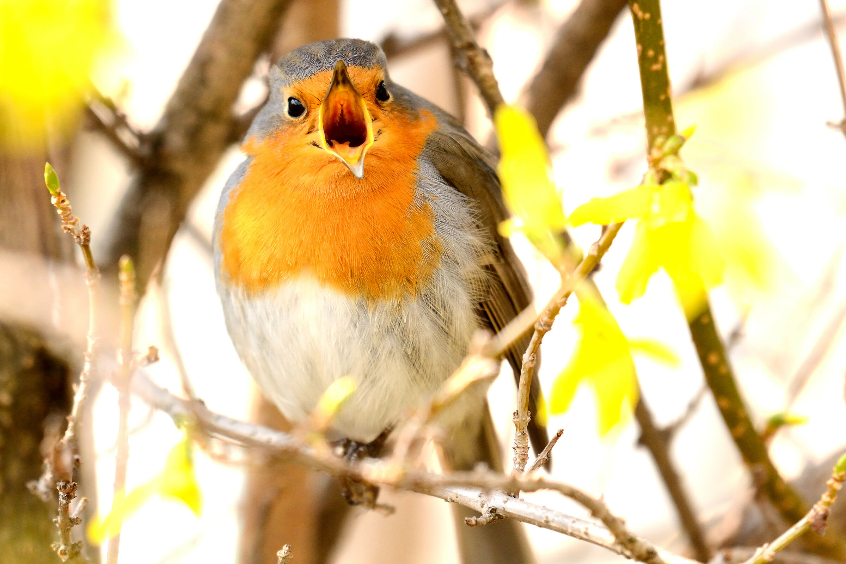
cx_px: 423
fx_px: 15509
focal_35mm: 660
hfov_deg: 3.1
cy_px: 282
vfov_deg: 2.1
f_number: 5.6
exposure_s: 1/640
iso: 800
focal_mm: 440
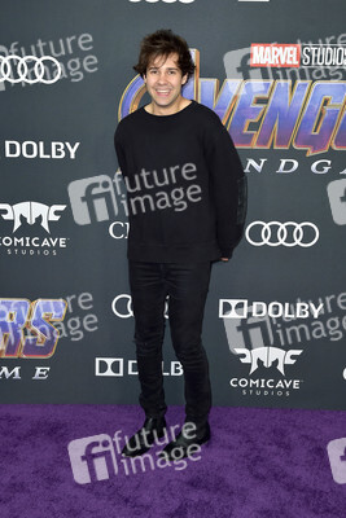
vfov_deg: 46.4
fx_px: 605
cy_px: 259
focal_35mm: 42
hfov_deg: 31.9
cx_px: 173
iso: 250
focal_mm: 42
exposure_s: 1/250
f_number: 5
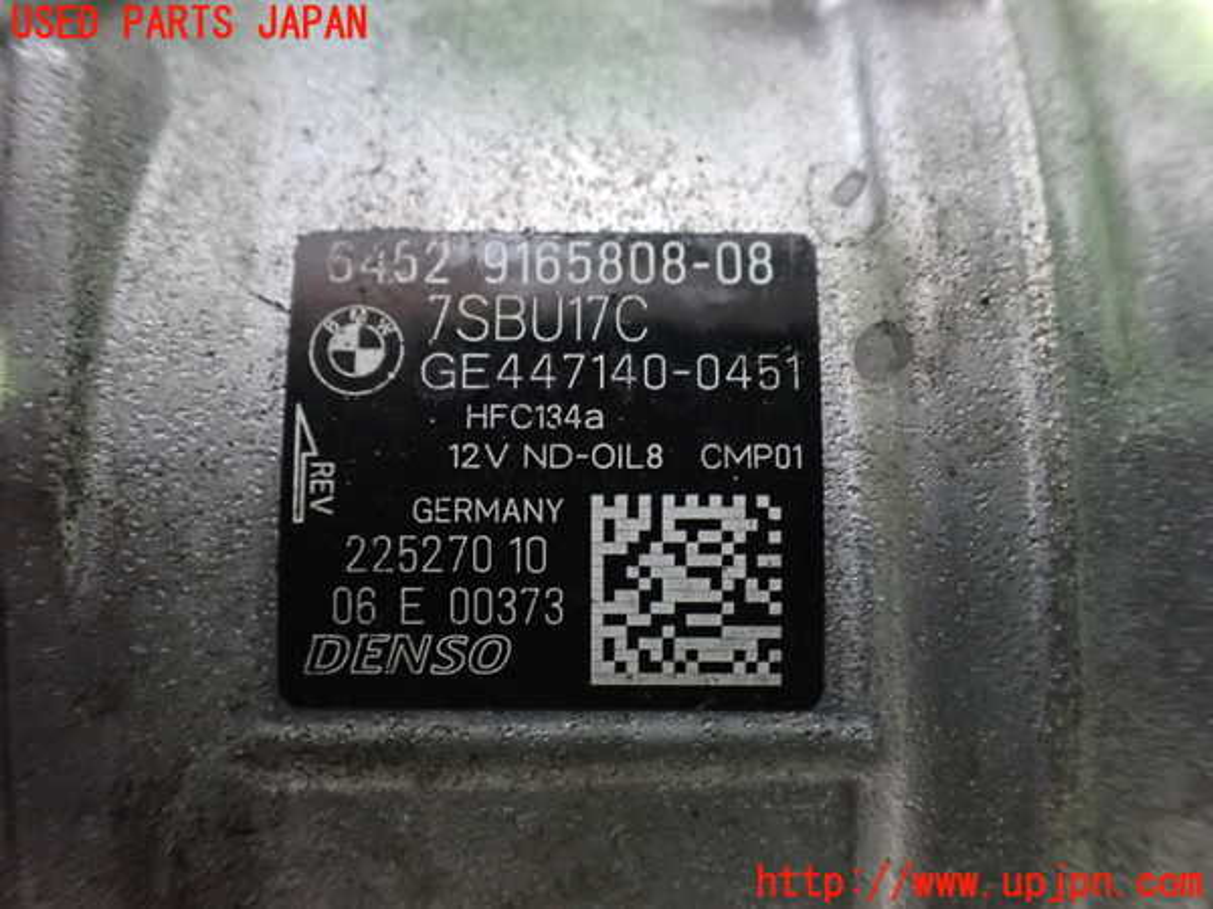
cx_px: 606
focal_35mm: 30
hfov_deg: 60.0
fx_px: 1051
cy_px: 454
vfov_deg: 46.8
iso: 1600
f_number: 2.3
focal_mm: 5.4
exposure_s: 1/30
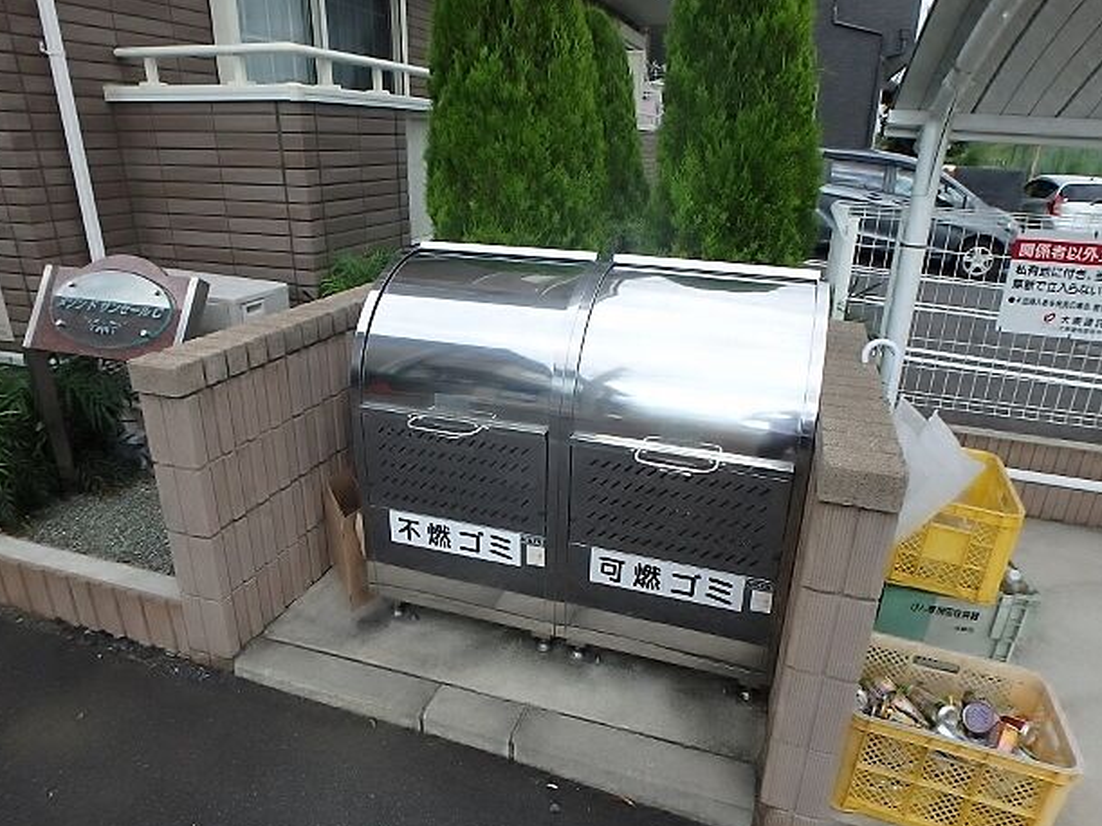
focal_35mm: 22
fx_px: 700
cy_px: 418
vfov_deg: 61.1
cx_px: 565
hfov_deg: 76.4
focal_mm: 3.7
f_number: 3.5
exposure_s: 1/400
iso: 125
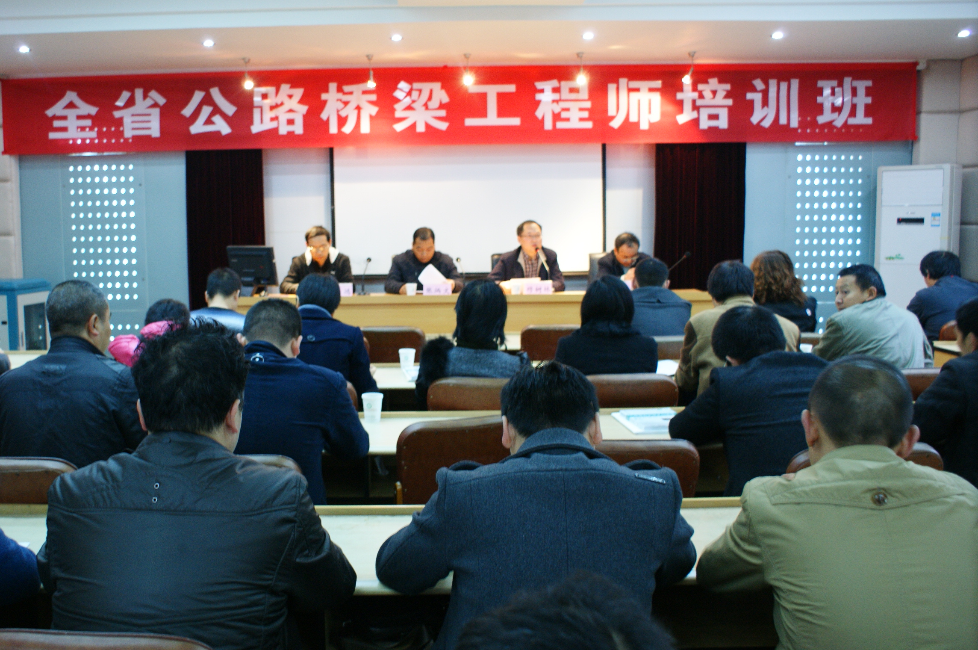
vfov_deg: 39.9
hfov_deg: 57.3
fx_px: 895
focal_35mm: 33
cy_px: 325
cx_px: 489
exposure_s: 1/5
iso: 400
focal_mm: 22
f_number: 4
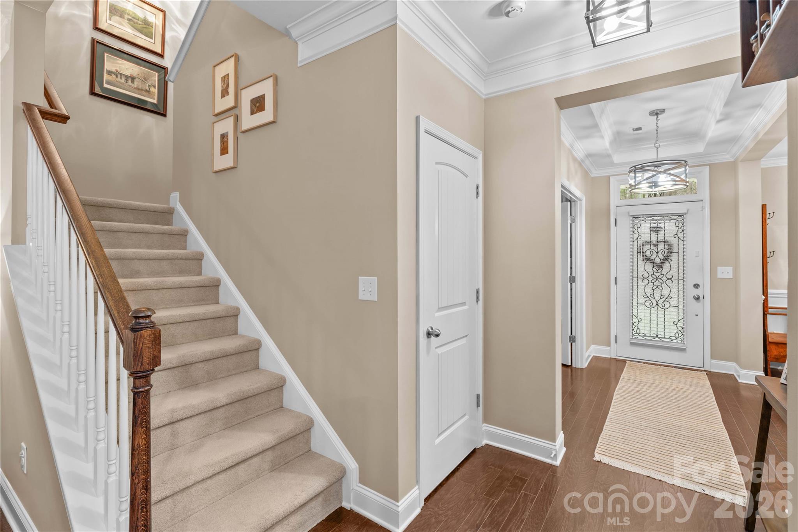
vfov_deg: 73.7
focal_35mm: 16
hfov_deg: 96.7
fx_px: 355
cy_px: 266
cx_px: 399
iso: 100
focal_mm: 16
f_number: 8
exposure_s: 1.6
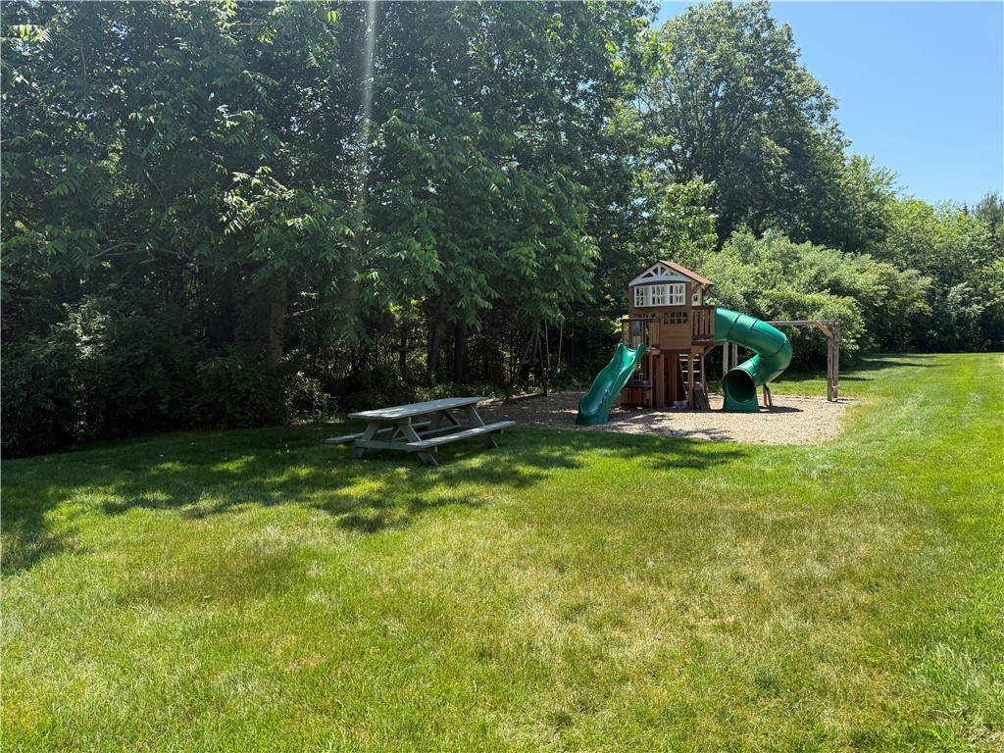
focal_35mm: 24
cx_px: 502
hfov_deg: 71.6
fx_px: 696
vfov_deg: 56.8
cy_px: 376
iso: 100
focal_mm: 6.76
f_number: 1.78
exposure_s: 1/1901
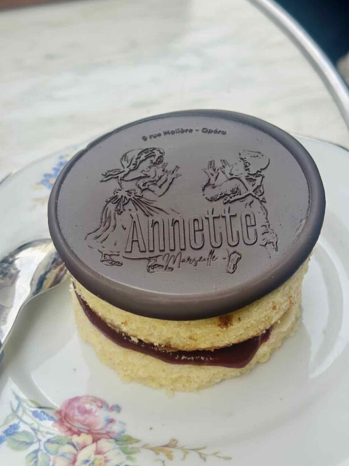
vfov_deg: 32.6
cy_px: 265
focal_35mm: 59
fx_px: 793
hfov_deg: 24.8
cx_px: 171
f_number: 1.78
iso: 80
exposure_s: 1/612
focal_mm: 6.86
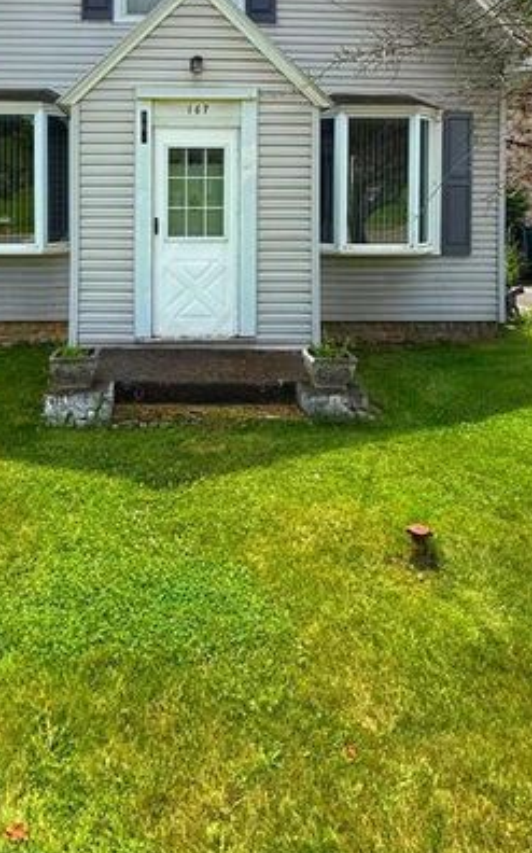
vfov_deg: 67.9
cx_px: 164
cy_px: 212
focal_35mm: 25
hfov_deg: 48.1
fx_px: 581
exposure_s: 1/901
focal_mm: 2.22
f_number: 2.2
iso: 50
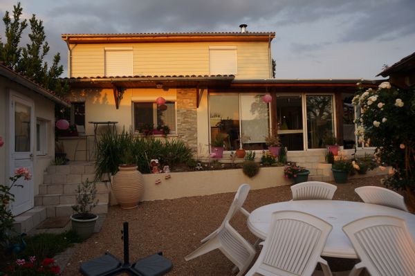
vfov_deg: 53.1
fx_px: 276
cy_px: 138
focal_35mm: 24
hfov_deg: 73.8
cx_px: 208
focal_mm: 16
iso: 100
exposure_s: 1/80
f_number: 5
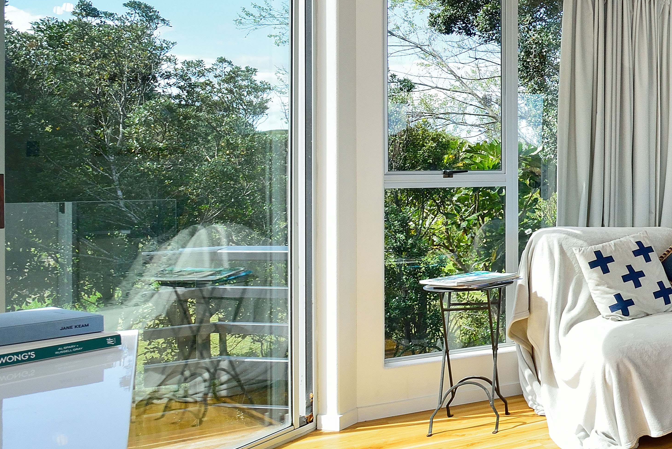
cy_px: 166
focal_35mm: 43
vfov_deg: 31.1
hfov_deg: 34.9
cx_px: 827
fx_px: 803
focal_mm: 17
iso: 400
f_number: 13
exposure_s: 1/50
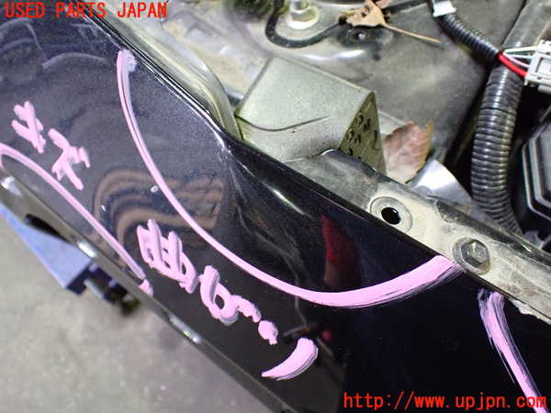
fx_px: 478
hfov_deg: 60.0
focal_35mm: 30
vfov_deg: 46.8
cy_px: 206
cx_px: 276
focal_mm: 5.4
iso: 800
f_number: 2.3
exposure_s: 1/40
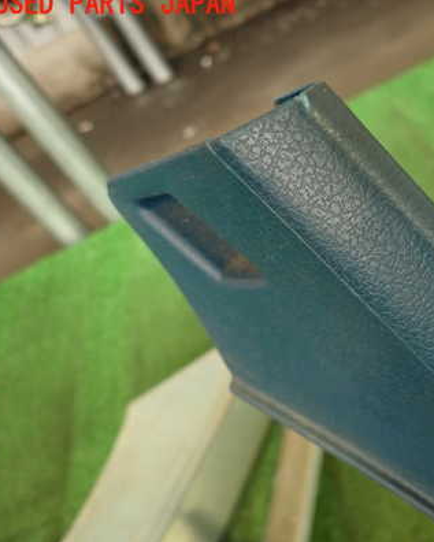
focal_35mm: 37
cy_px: 296
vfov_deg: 49.0
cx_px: 397
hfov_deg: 37.3
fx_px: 594
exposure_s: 1/30
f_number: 2
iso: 320
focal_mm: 4.5
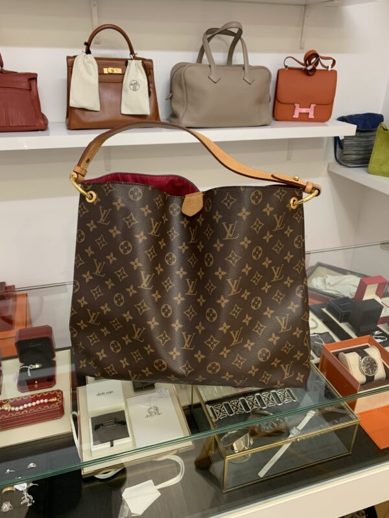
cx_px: 194
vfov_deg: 67.3
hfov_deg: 53.1
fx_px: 390
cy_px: 259
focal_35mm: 26
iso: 125
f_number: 1.8
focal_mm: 4.25
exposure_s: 1/50
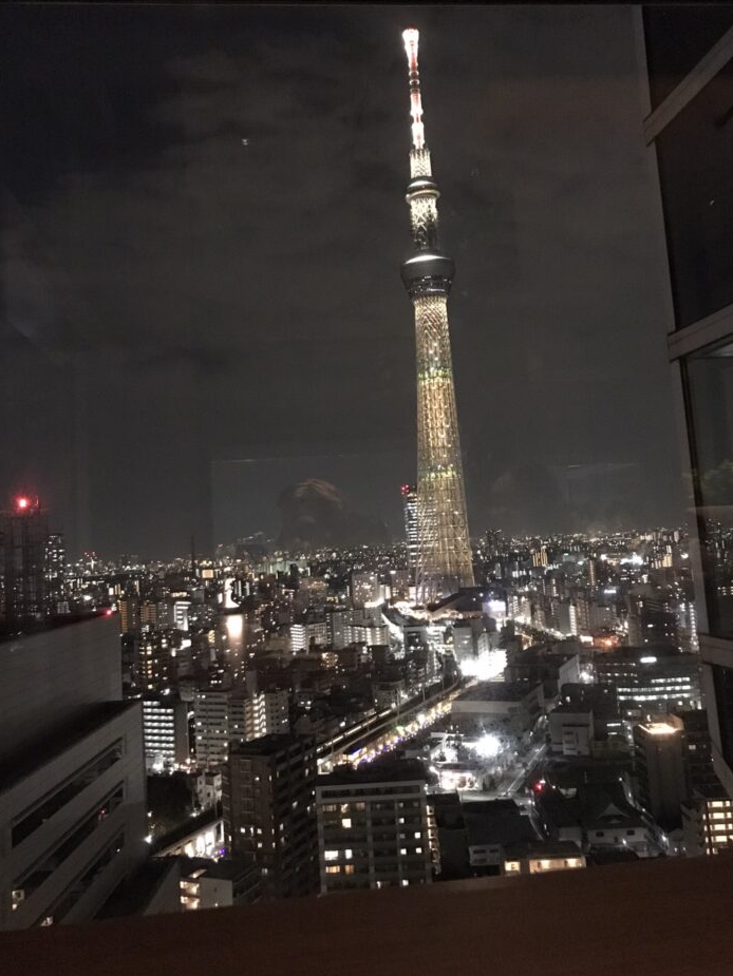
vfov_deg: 58.2
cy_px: 442
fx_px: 875
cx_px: 342
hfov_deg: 45.4
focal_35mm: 31
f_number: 1.8
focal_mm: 3.99
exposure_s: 1/4
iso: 250
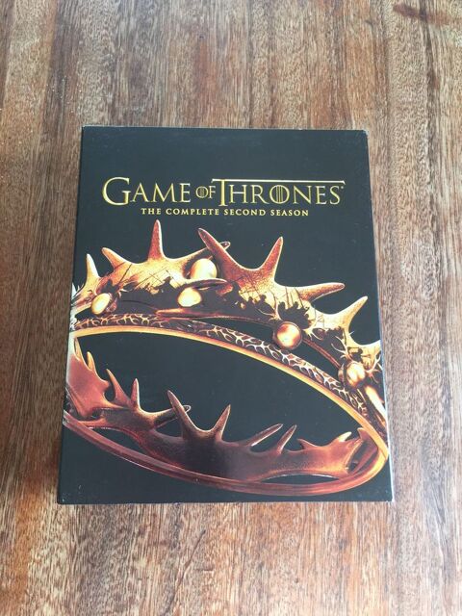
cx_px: 231
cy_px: 308
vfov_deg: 61.7
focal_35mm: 29
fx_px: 516
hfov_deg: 48.2
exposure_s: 1/17
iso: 50
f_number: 2.2
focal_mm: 4.15
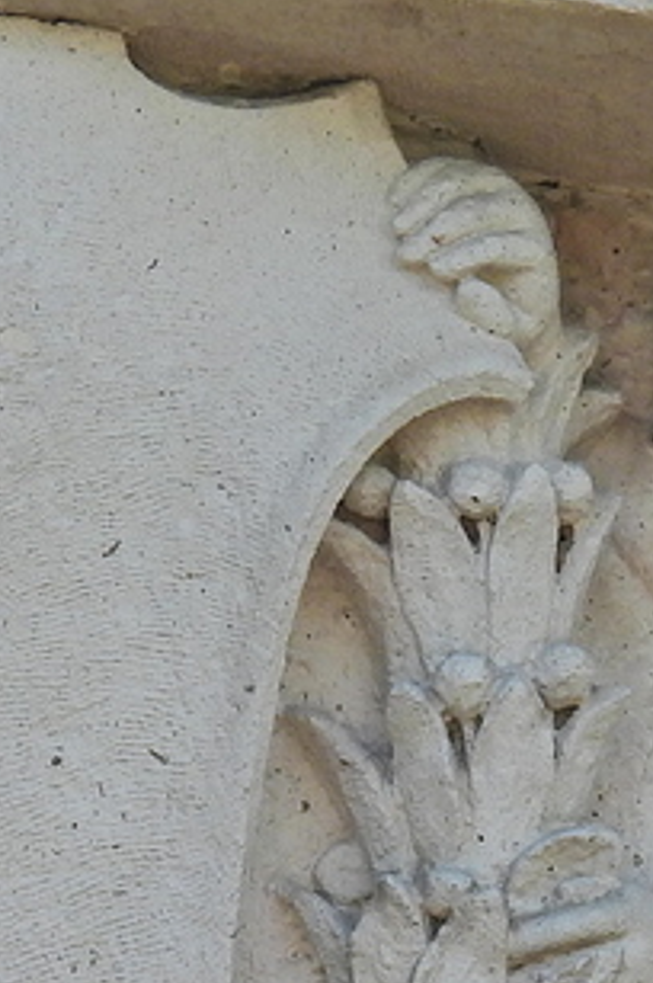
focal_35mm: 1303
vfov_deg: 1.6
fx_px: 35530
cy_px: 788
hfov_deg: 1.1
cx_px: -19
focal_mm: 53.5
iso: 100
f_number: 5
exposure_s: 1/250
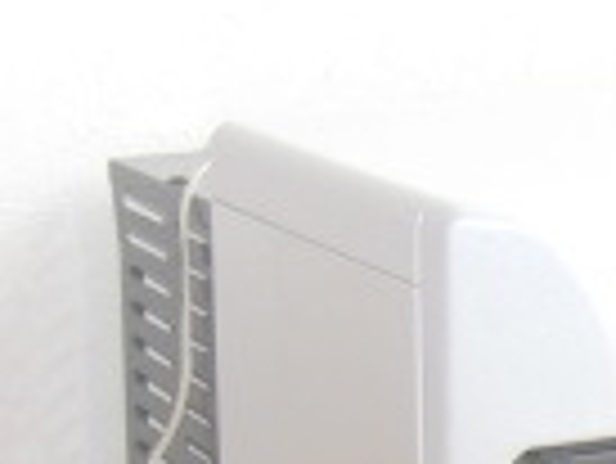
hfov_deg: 10.7
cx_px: 935
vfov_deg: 8.2
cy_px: 698
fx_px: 3153
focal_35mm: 177
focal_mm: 7.9
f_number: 2.8
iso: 80
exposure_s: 1/125
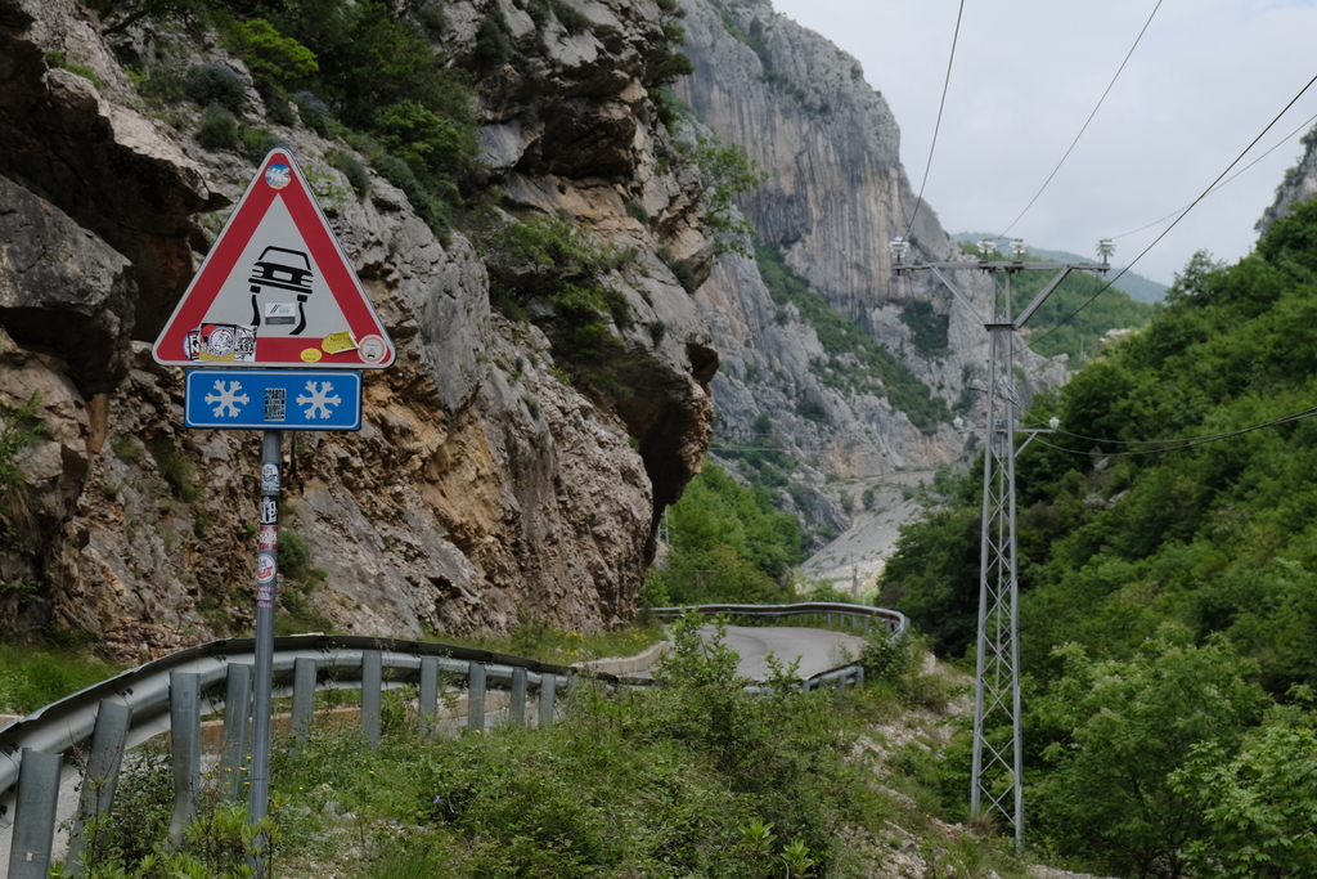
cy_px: 440
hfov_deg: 19.5
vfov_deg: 13.0
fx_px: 3842
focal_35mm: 105
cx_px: 658
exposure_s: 1/240
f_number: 8
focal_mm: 70
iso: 160
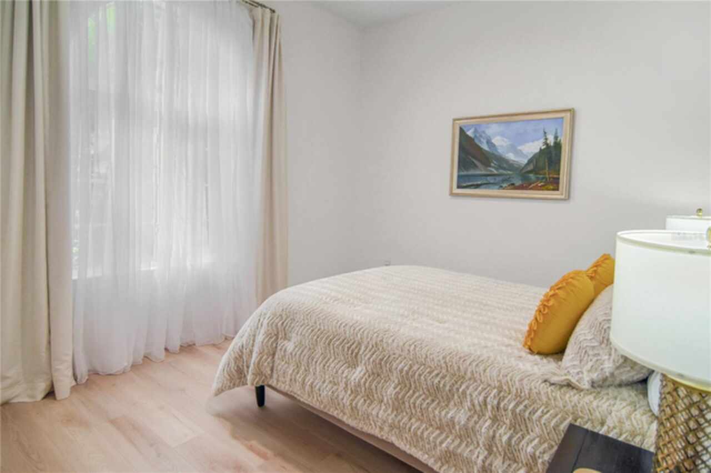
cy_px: 236
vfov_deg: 67.3
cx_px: 356
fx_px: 355
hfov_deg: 90.0
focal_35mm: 18
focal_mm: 12
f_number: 4
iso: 400
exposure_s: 1/80
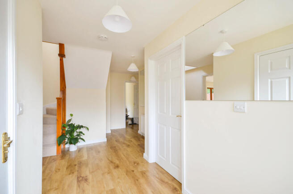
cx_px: 146
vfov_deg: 77.0
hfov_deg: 100.5
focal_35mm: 15
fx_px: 122
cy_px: 97
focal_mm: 10
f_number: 8
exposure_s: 1/4
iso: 100
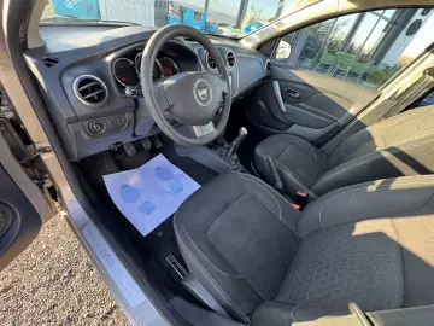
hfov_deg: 102.1
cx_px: 217
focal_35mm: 14
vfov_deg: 85.7
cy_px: 163
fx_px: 176
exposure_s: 1/99
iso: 200
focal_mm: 2.22
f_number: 2.2
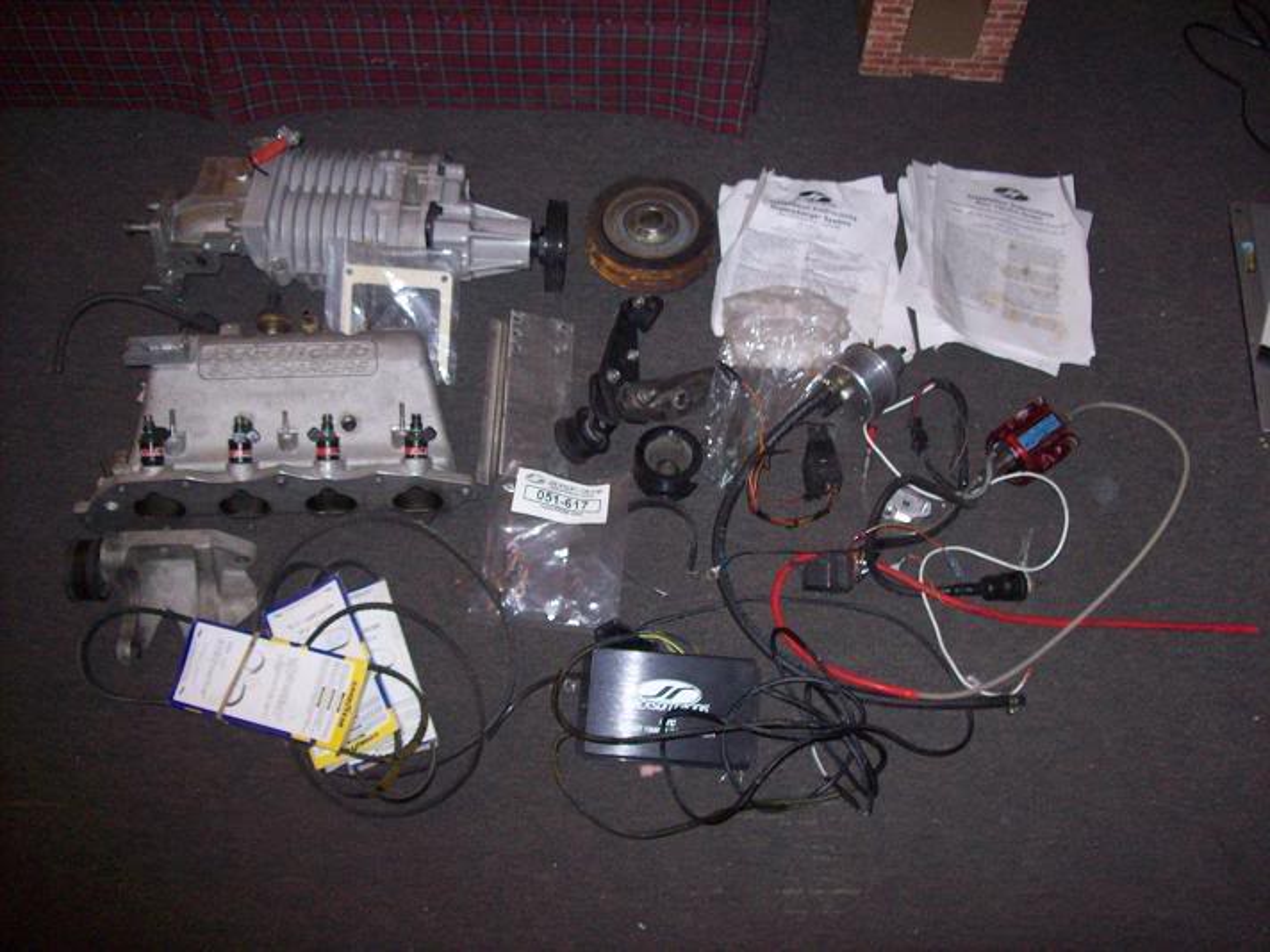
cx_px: 635
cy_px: 476
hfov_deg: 51.4
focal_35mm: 36
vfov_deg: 39.7
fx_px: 1321
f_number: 2.7
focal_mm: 6
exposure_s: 1/64
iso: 200
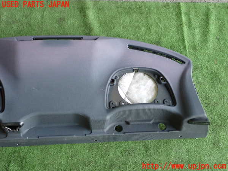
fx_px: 270
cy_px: 86
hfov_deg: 45.8
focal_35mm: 41
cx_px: 114
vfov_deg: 35.1
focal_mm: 7.31
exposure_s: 1/40
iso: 400
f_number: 2.8
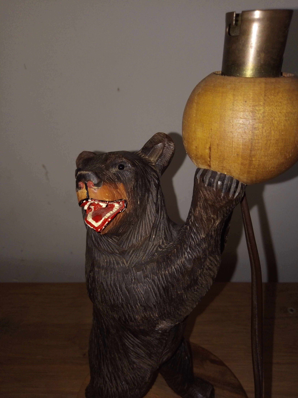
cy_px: 199
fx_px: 321
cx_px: 149
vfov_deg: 63.4
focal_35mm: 28
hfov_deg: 49.7
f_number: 2.2
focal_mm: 4.52
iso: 160
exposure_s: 1/100
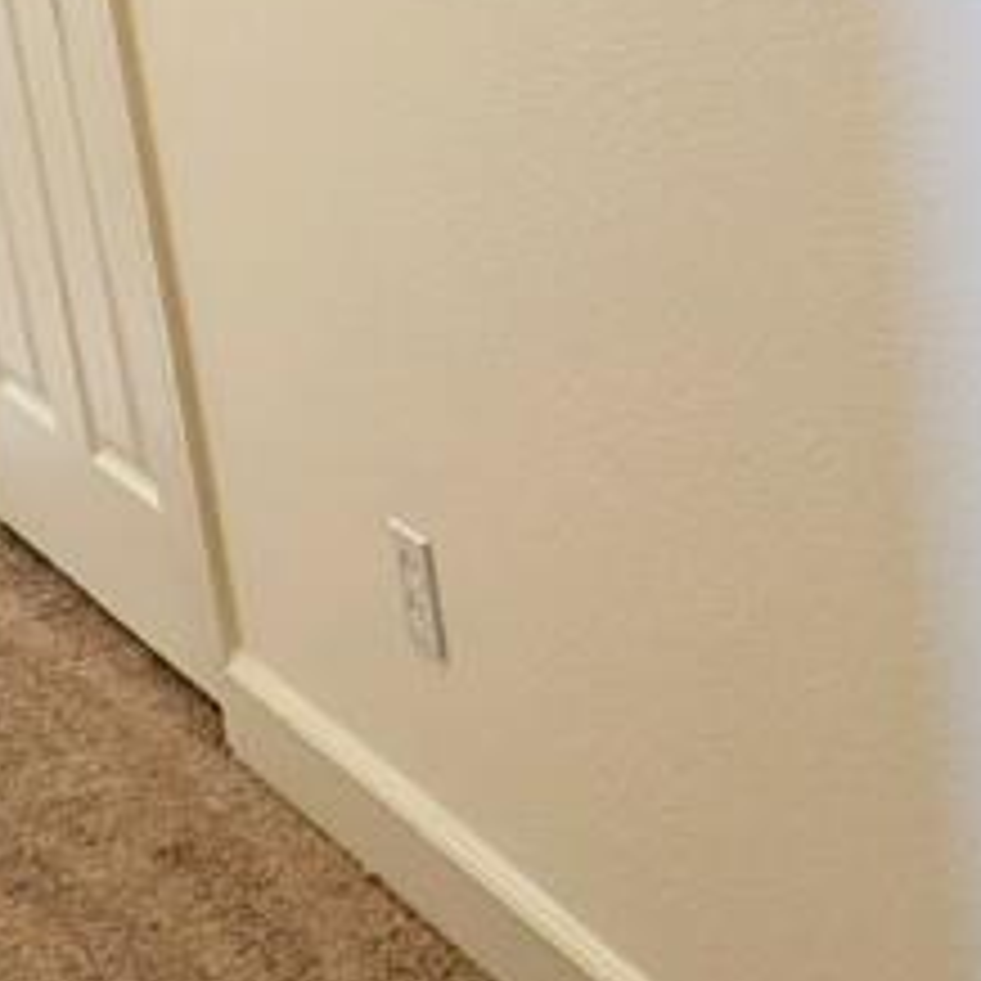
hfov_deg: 18.2
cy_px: 101
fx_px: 2341
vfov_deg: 23.1
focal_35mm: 73
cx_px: 1804
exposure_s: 1/30
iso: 47
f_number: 1.95
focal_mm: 2.23
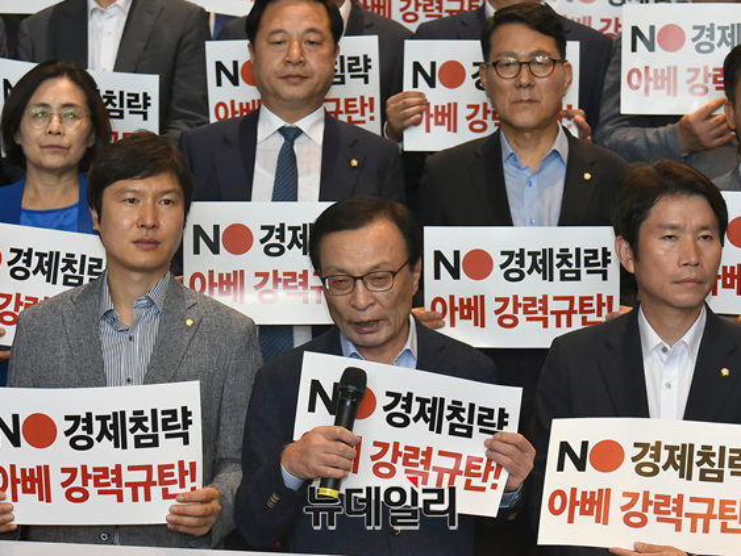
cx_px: 378
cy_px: 278
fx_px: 2570
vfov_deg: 12.4
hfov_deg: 16.4
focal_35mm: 120
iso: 5000
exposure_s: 1/250
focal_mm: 110
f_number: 6.3
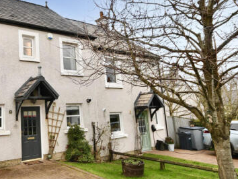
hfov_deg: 53.8
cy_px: 75
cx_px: 55
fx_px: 220
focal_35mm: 32
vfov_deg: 44.1
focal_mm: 12
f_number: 8
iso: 100
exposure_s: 1/20
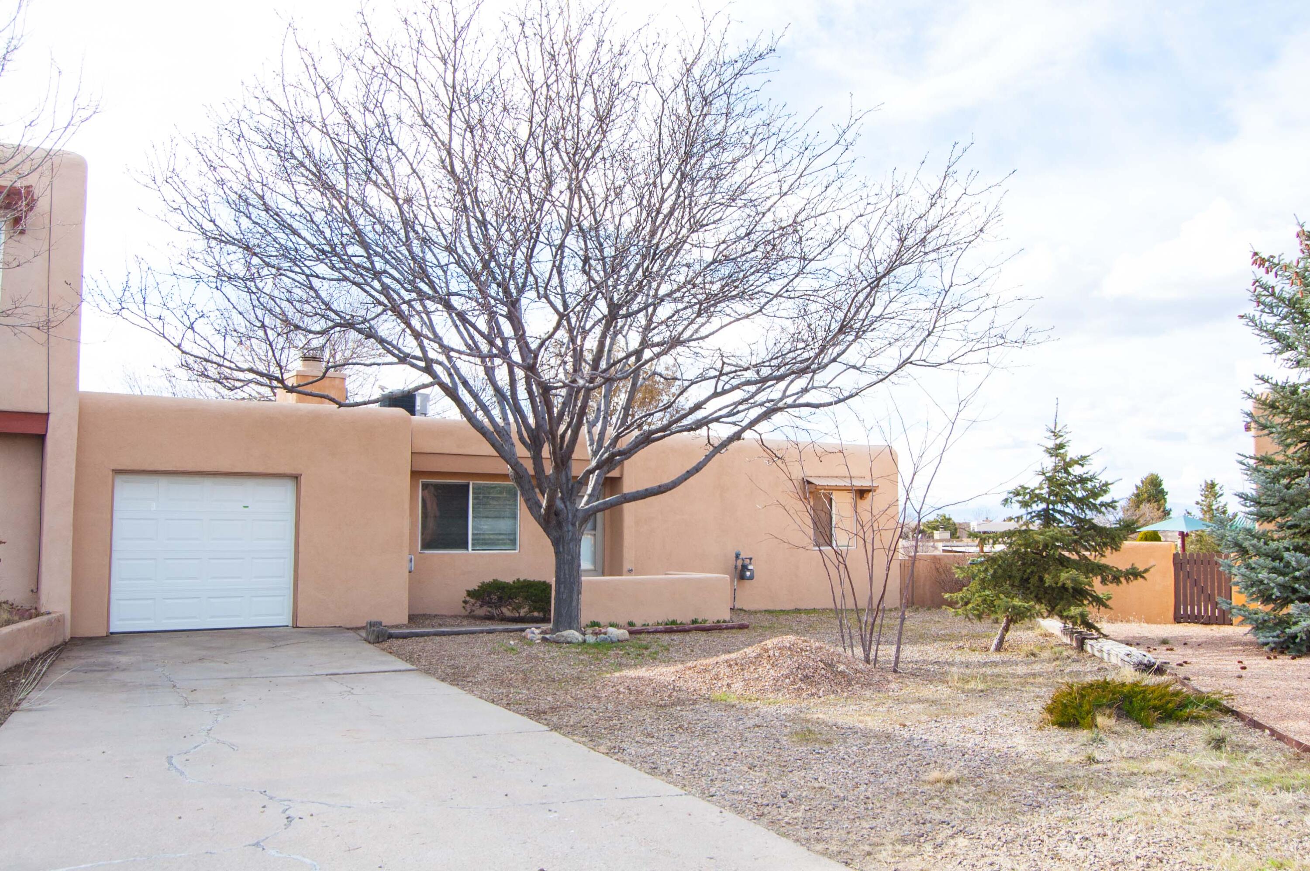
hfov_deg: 62.0
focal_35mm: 30
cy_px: 436
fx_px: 1091
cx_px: 655
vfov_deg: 43.5
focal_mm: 20
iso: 200
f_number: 8
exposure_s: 1/250
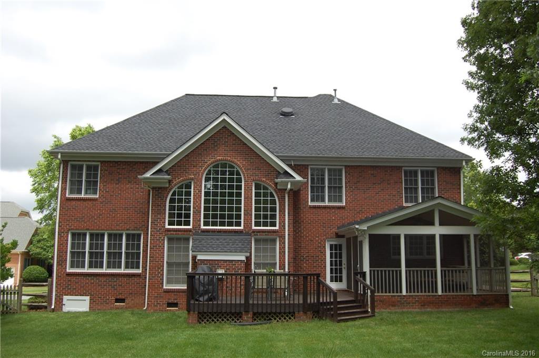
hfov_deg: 55.2
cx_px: 270
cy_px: 179
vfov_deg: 38.3
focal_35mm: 34
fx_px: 516
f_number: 5.6
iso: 250
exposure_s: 1/500
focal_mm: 23
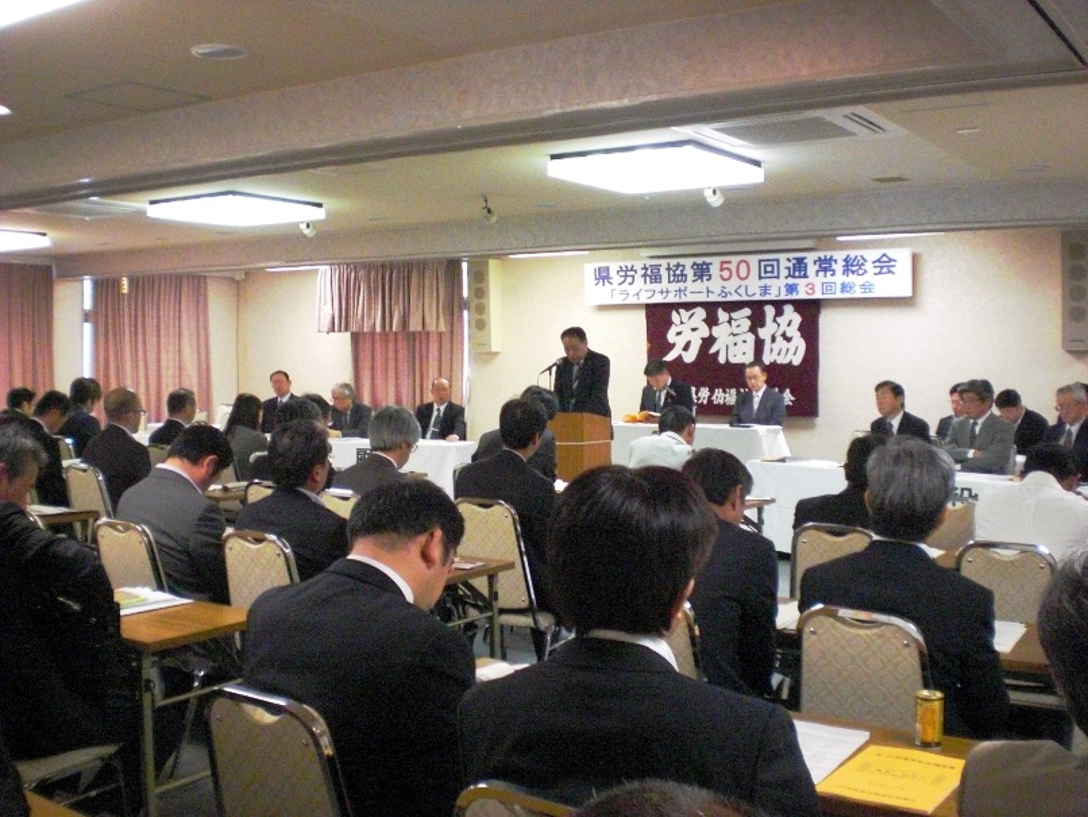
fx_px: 1195
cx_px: 544
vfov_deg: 37.7
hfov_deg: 49.0
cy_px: 408
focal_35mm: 38
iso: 800
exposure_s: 1/100
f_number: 3.1
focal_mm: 6.3
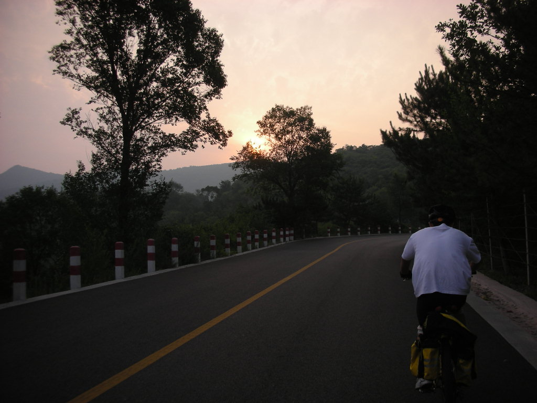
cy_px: 202
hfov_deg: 52.6
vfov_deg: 40.7
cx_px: 268
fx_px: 543
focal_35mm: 35
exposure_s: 1/224
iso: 50
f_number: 3
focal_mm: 5.8
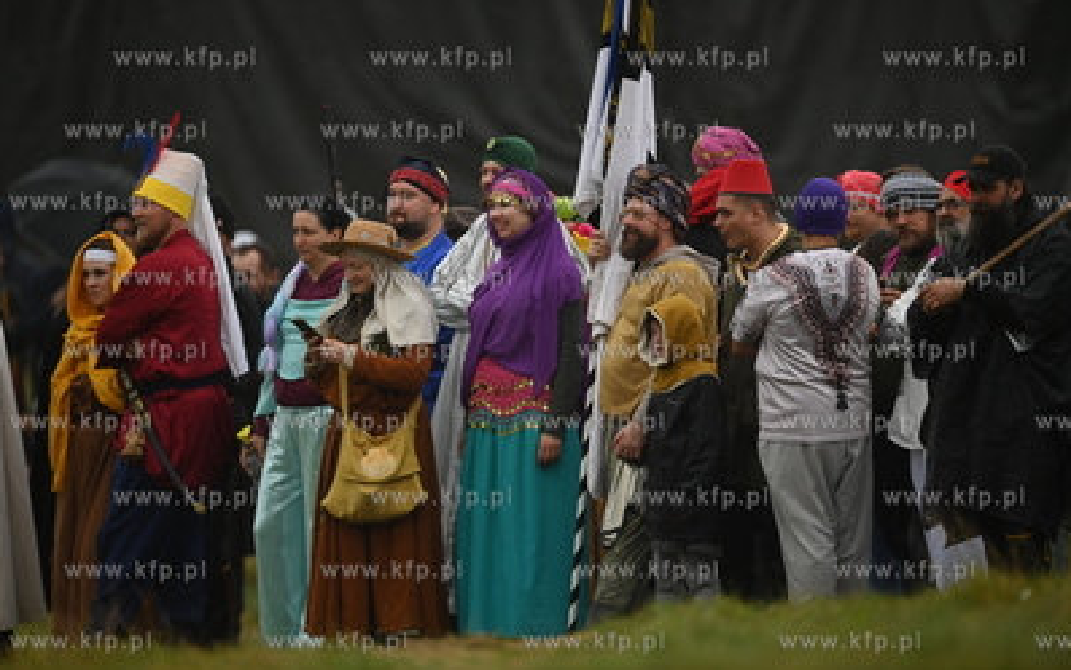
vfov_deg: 2.1
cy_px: 313
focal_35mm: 615
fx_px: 17956
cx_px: 536
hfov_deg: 3.4
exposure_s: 1/3200
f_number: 4
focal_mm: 600
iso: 1000
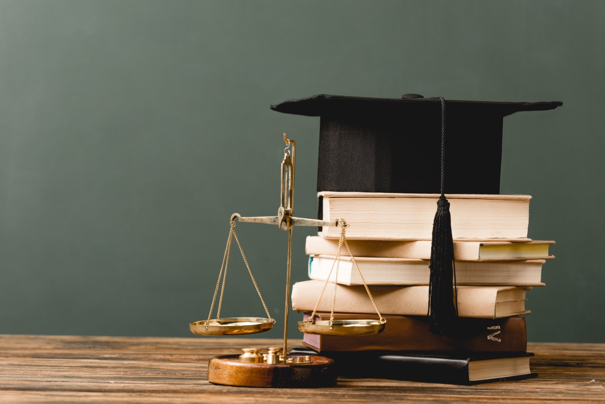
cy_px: 202
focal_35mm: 170
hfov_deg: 12.1
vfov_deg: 8.1
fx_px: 2858
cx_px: 302
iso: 100
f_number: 7.1
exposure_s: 1/200
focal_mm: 170
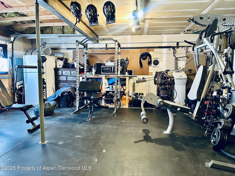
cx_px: 118
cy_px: 88
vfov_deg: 56.8
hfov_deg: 71.6
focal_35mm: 24
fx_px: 163
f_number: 1.78
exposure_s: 1/40
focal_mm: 6.86
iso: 800
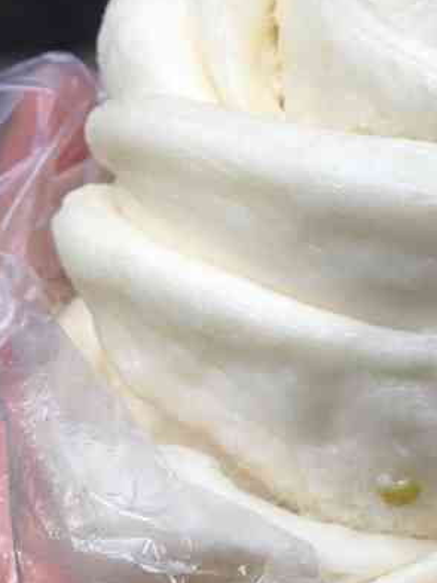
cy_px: 329
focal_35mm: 69
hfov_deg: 20.6
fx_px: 1161
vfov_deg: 28.1
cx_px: 437
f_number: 2.2
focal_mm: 4.15
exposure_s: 1/128
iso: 25
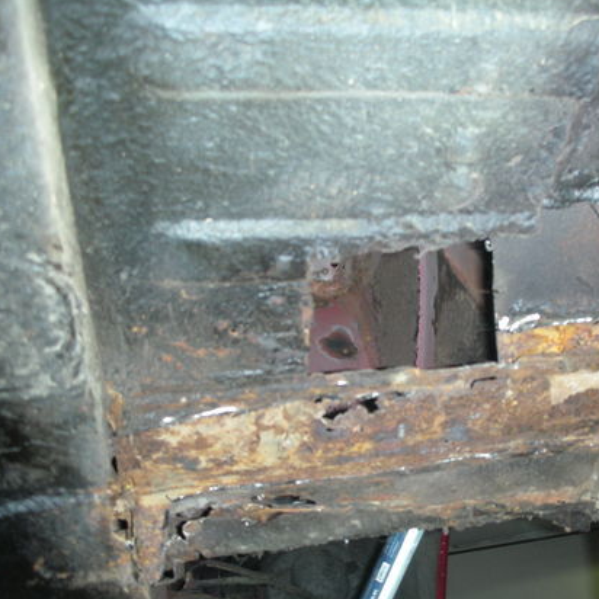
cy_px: 346
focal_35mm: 48
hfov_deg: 35.0
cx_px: 404
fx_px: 940
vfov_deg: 35.3
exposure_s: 1/60
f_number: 2.8
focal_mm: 5.8
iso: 50
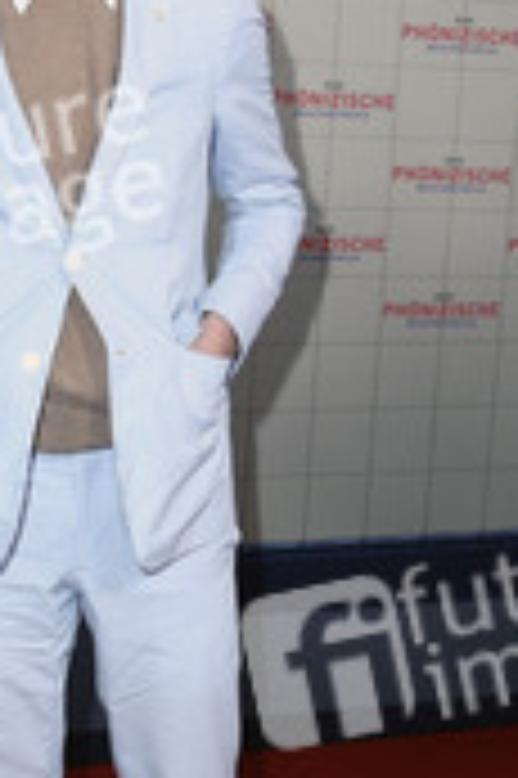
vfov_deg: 27.4
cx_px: 63
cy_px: 418
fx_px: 1600
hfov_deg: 18.1
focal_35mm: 74
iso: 800
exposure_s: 1/250
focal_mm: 32
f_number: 5.6
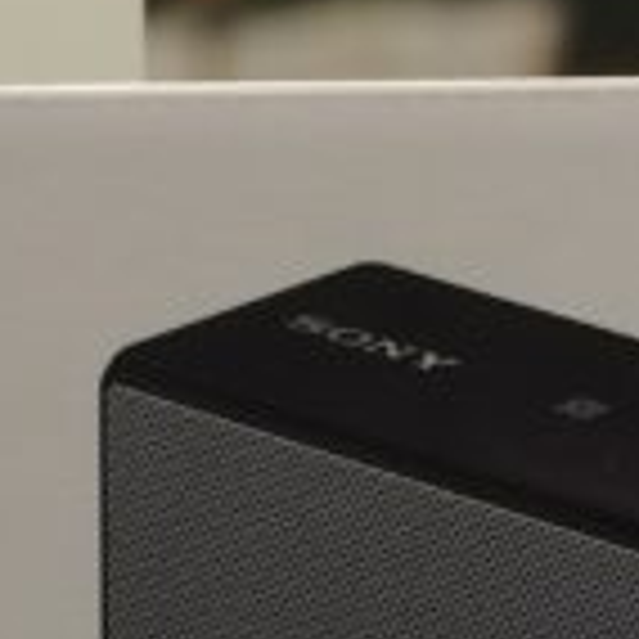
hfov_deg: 12.4
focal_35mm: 139
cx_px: 598
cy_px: 1012
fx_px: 2903
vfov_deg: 11.9
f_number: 2.2
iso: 64
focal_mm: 4.15
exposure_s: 1/30
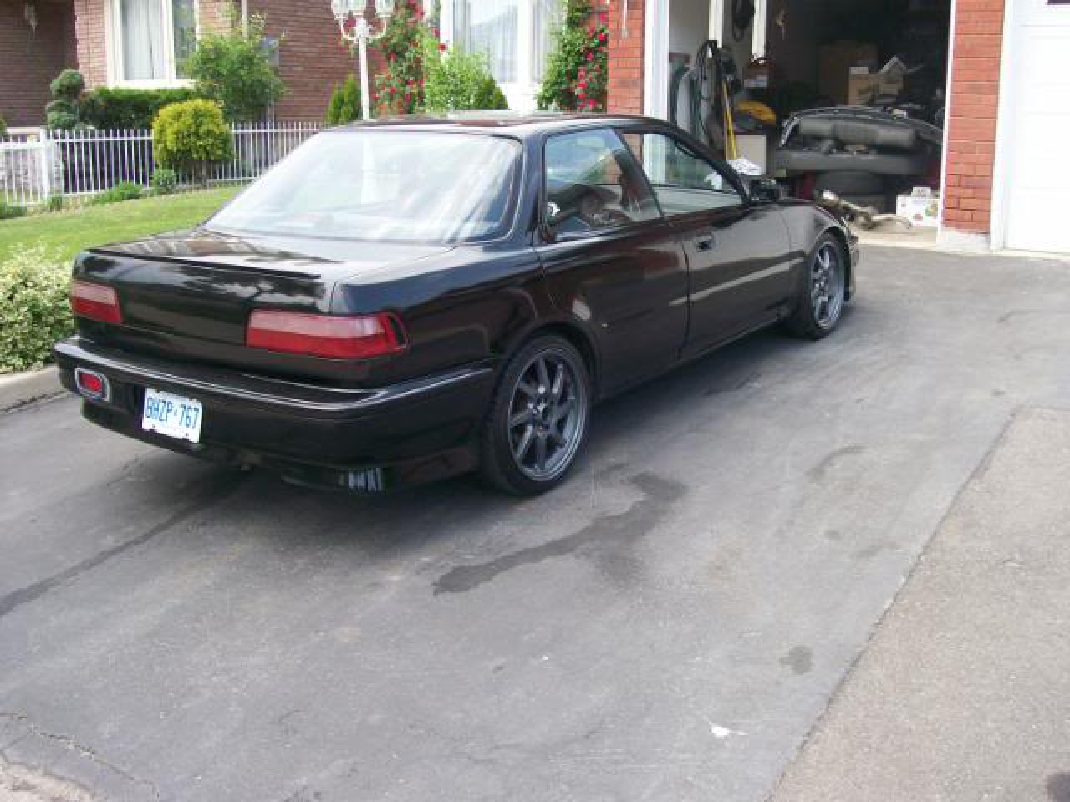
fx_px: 1113
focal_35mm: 36
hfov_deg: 51.4
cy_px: 401
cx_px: 535
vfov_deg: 39.7
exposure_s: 1/254
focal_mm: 6
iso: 80
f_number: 2.7
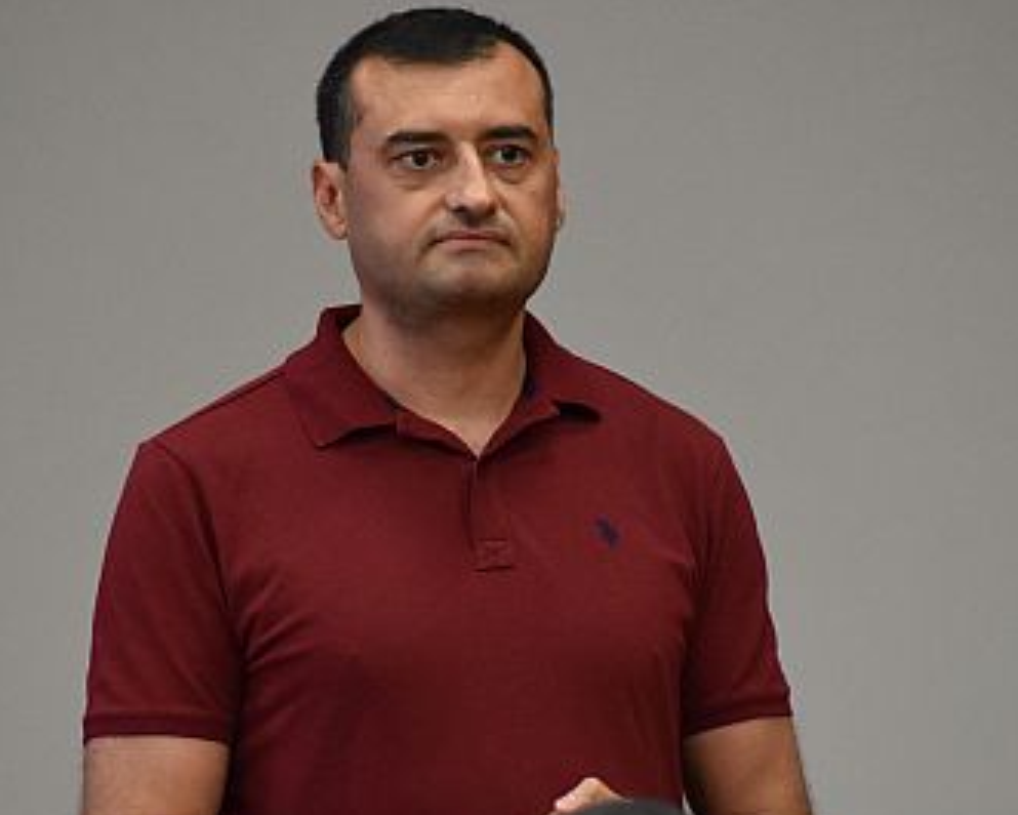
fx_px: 17209
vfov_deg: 2.7
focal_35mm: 571
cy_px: 531
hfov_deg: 3.4
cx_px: 412
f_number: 5.6
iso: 3200
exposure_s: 1/250
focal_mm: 210
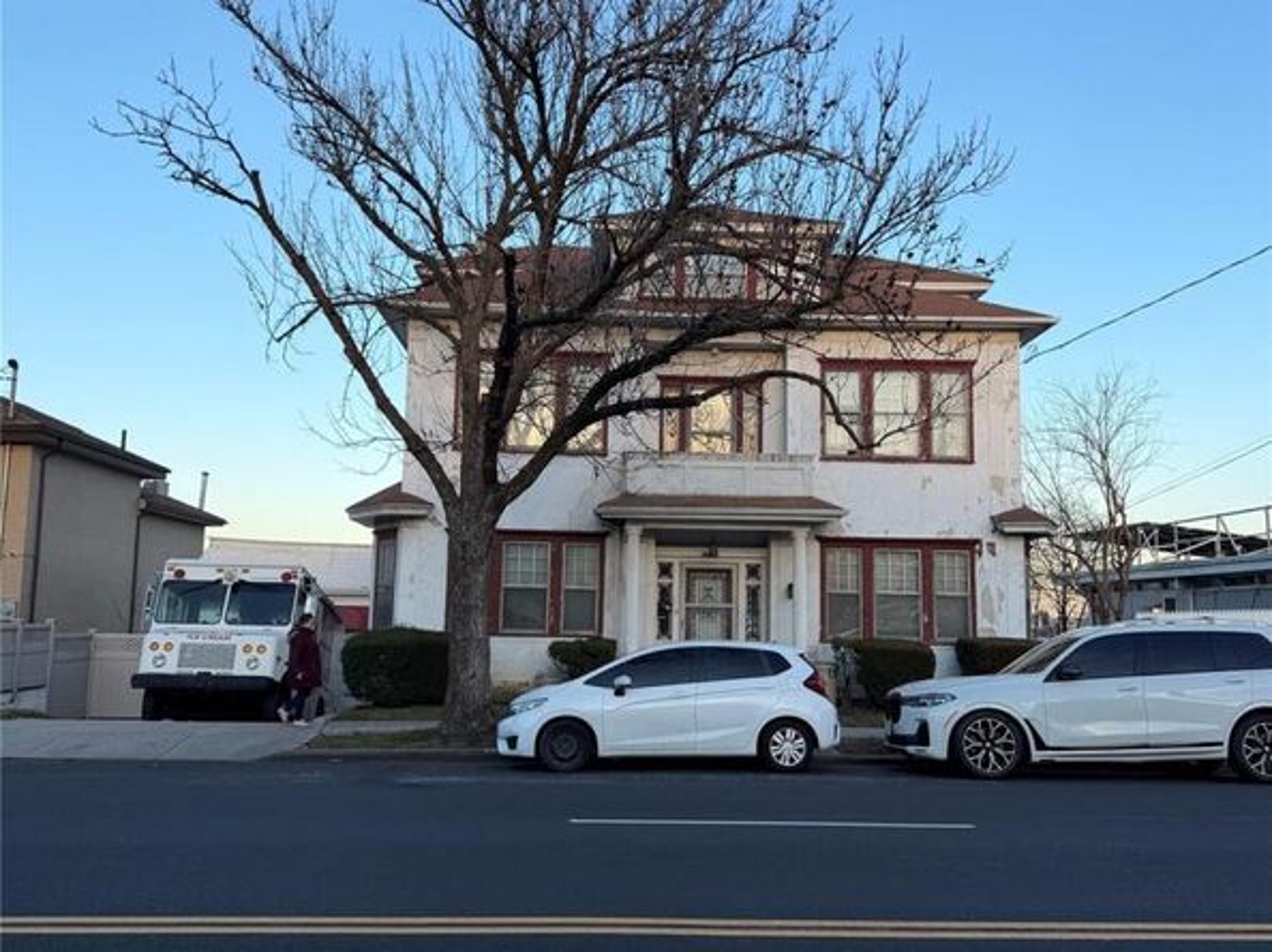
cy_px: 476
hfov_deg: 71.6
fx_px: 882
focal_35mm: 24
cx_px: 636
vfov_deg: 56.8
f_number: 1.78
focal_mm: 6.76
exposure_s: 1/992
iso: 80
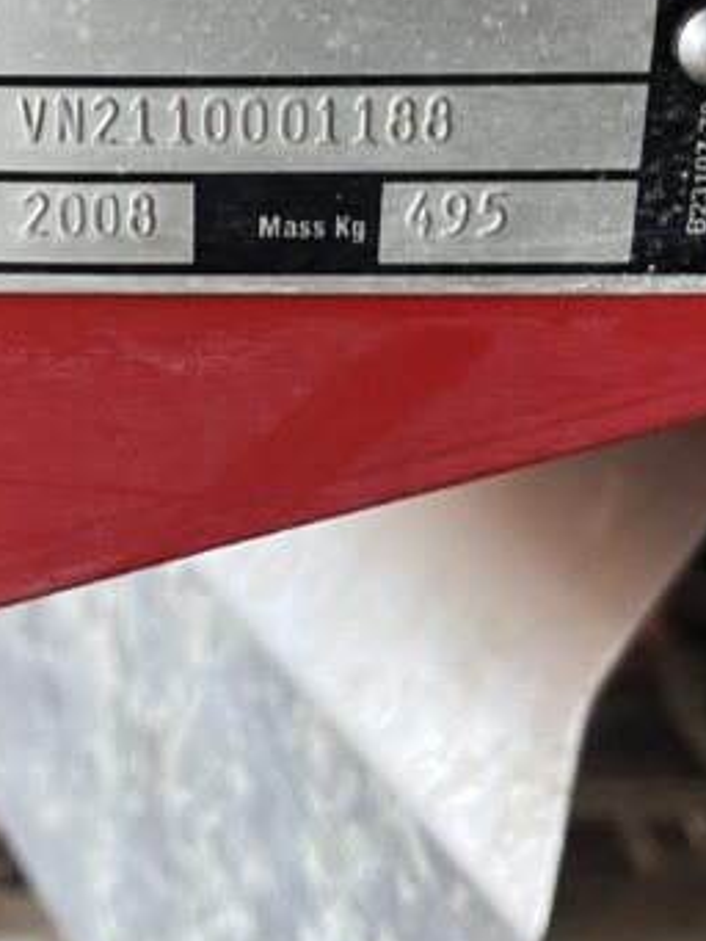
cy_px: 250
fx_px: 1766
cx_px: 116
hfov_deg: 22.2
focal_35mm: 65
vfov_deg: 29.4
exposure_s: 1/60
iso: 200
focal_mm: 5.1
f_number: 1.6
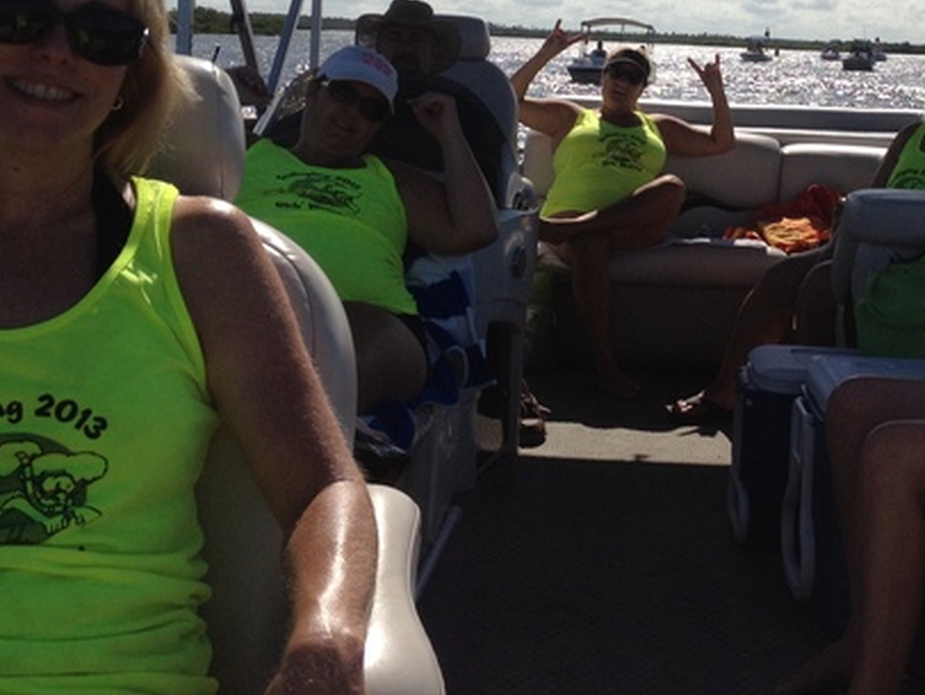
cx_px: 665
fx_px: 1658
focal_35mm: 62
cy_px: 114
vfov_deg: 23.2
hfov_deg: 30.8
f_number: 2.4
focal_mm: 4.28
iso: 50
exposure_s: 1/3953
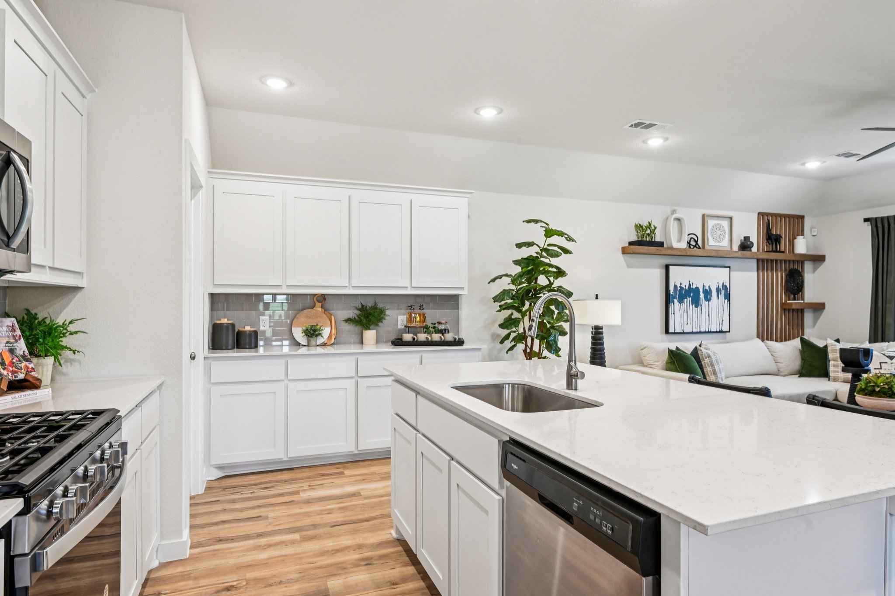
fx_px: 497
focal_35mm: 20
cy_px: 298
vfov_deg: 61.9
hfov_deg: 84.0
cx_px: 448
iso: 400
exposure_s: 1/20
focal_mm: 20
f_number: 8
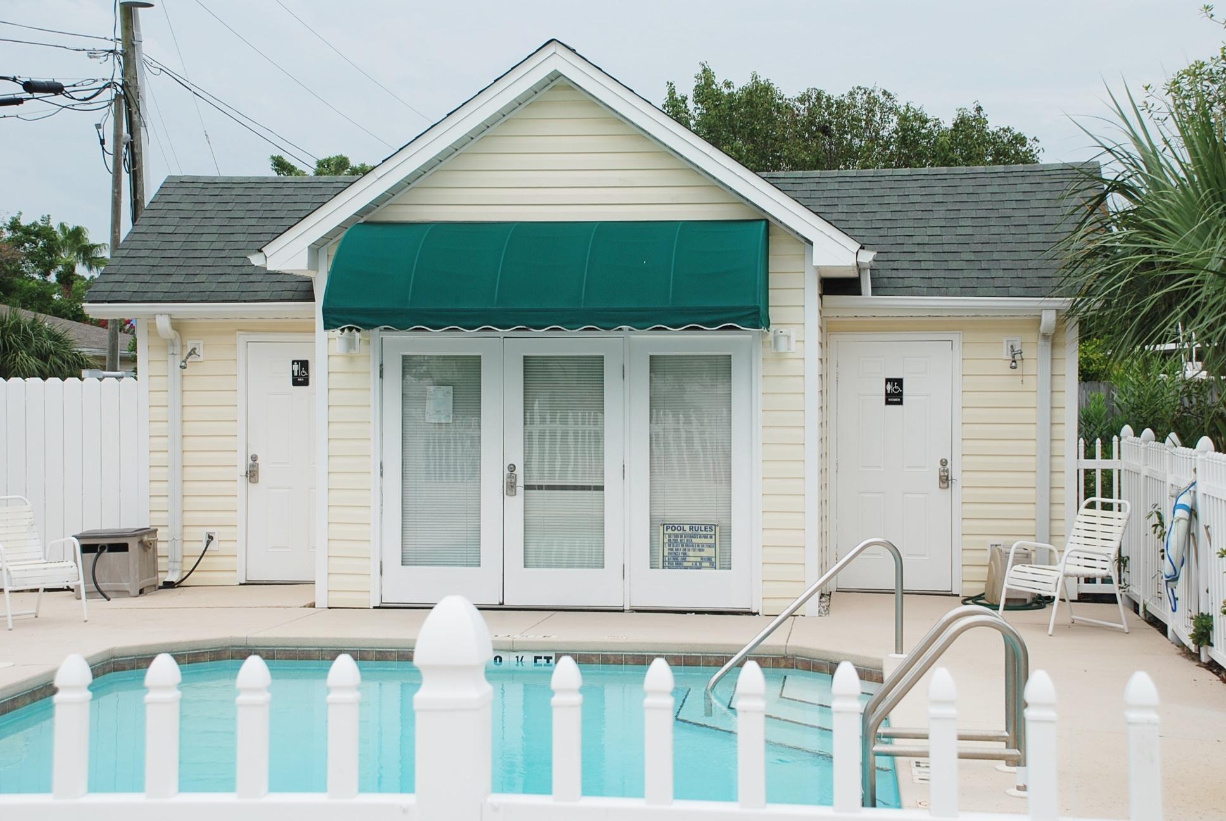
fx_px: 1790
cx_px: 613
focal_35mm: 52
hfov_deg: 37.8
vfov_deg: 25.8
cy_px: 410
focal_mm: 35
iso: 100
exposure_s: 1/200
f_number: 7.1
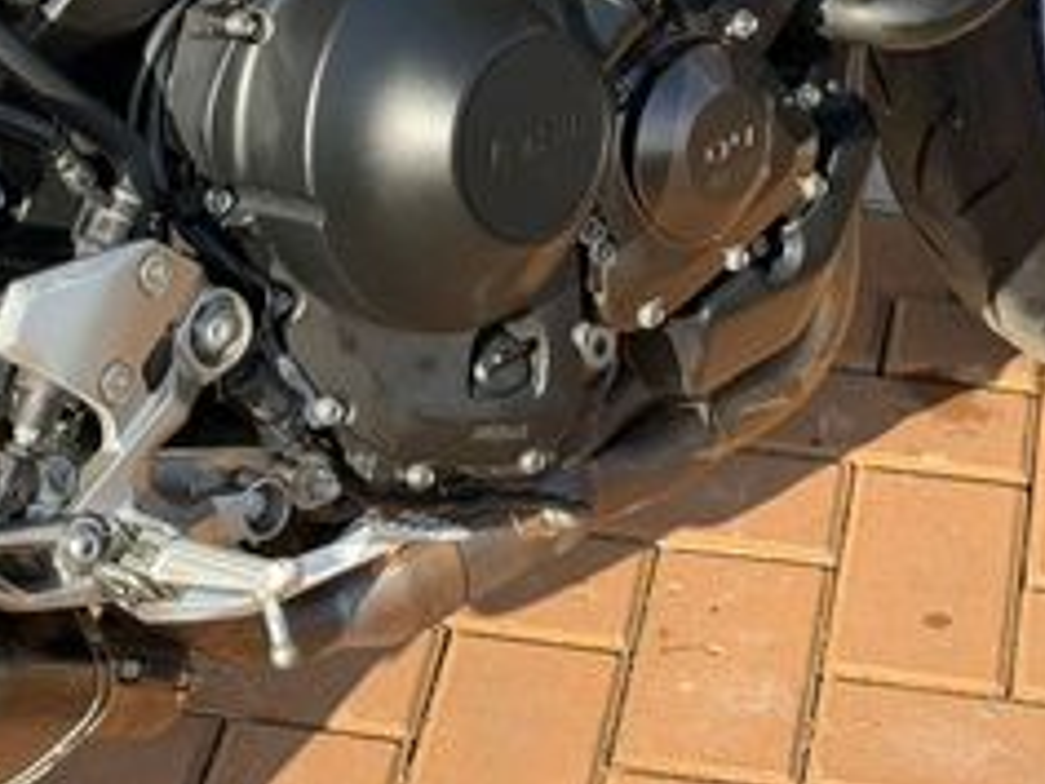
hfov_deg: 15.1
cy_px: 80
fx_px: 3924
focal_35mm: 130
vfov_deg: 11.3
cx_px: 314
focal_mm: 6.76
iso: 80
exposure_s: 1/1403
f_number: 1.78
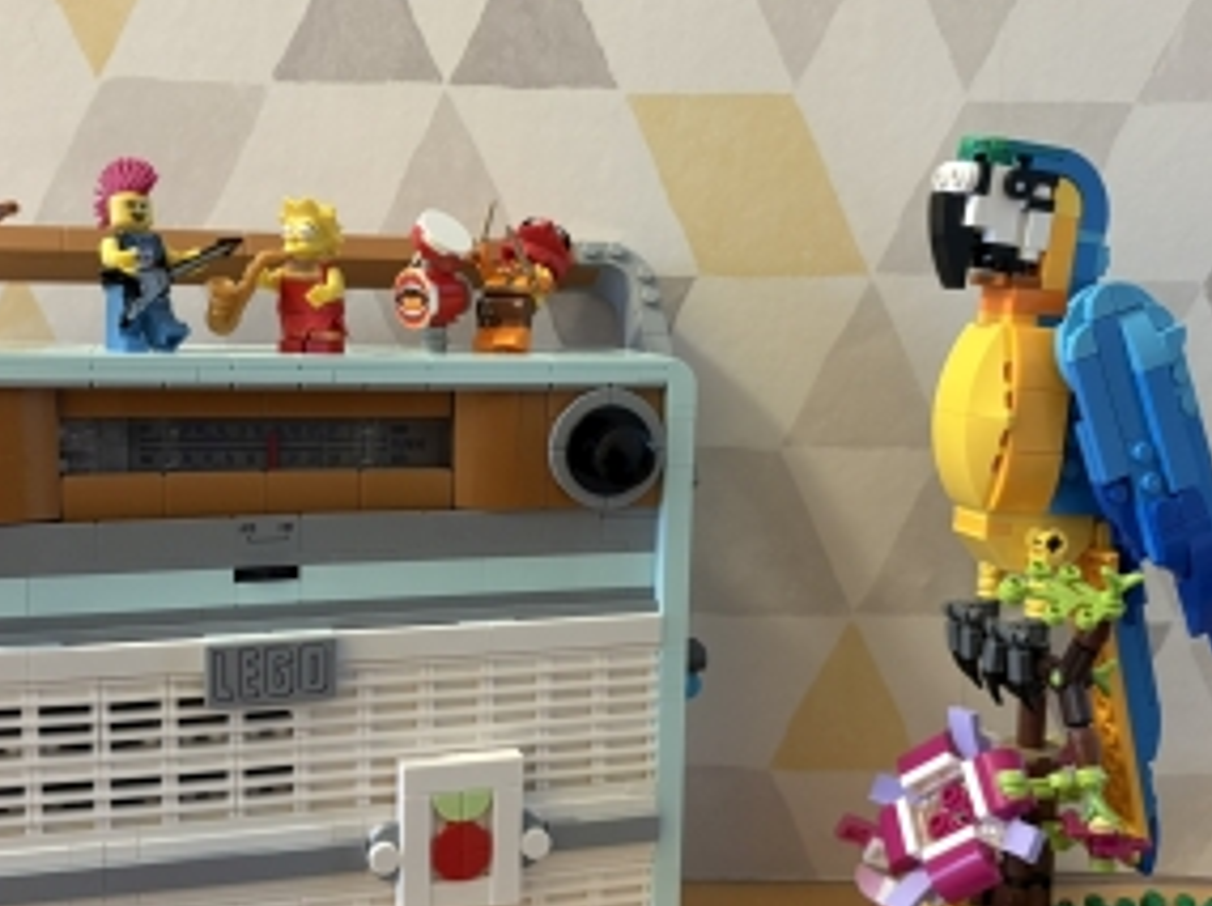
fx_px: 1329
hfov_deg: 48.9
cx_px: 515
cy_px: 464
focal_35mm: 38
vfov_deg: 37.6
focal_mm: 5.96
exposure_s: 1/33
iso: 400
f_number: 1.6
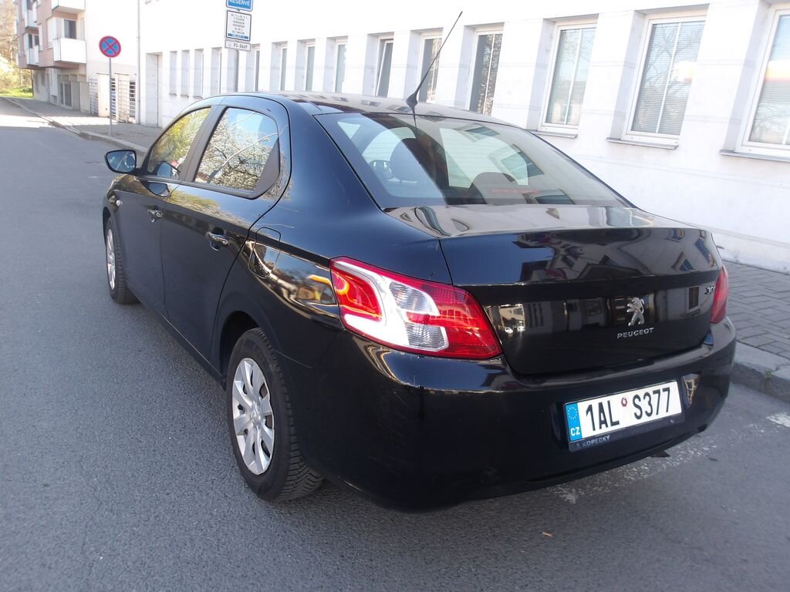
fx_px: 616
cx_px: 395
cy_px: 296
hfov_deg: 65.3
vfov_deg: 51.4
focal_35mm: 27
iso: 100
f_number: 3
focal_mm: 4.9
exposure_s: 1/148
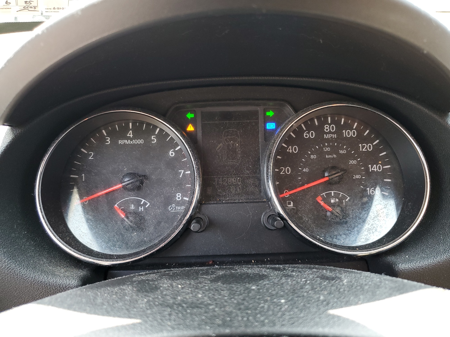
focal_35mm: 26
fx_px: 338
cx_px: 225
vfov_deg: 53.1
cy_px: 168
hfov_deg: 67.3
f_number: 1.5
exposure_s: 1/120
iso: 87
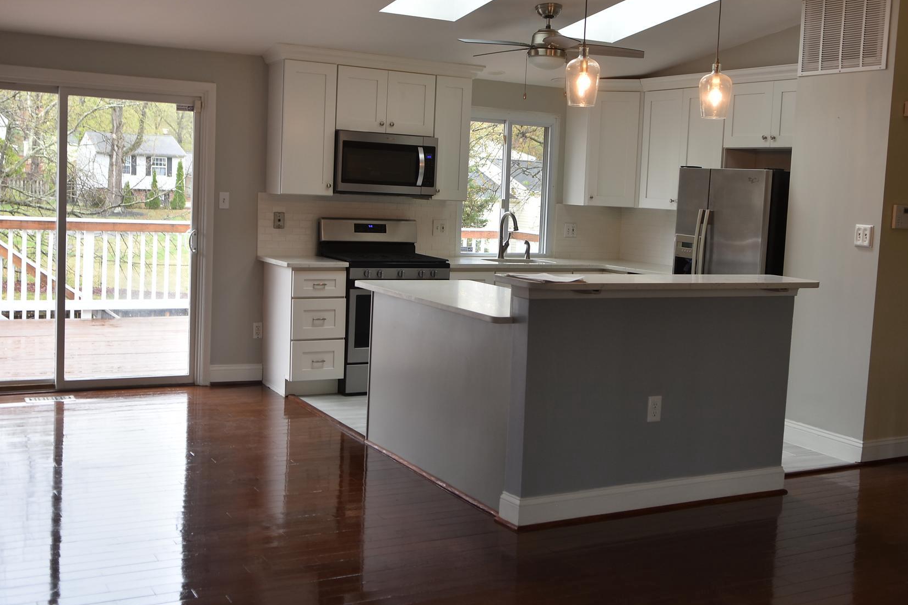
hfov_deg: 47.4
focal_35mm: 41
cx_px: 484
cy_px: 283
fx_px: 1034
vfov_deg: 32.6
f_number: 2.8
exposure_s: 1/30
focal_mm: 22
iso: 125
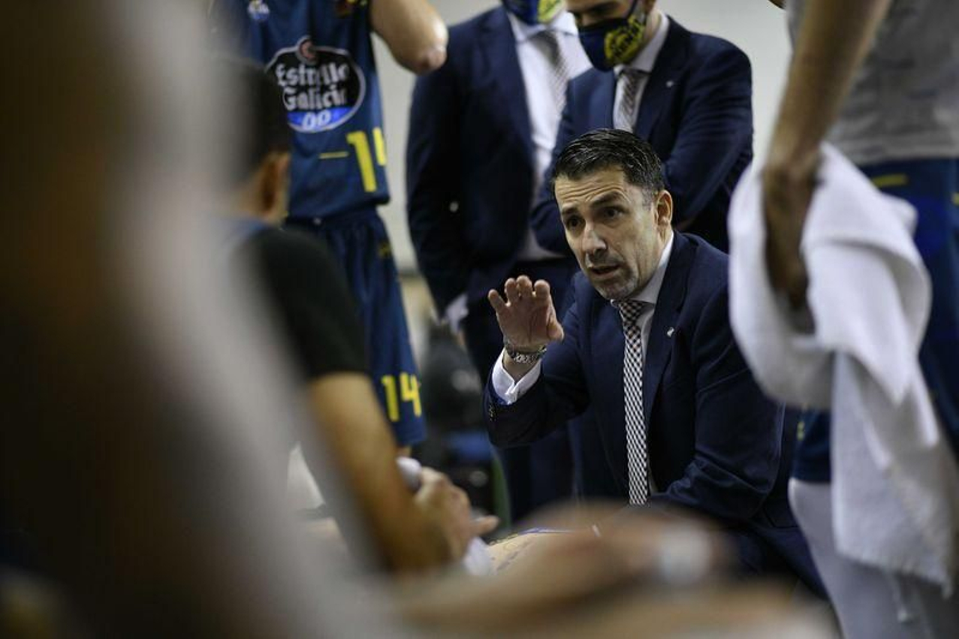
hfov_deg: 23.9
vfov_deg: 16.1
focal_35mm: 85
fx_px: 2264
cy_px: 320
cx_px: 480
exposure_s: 1/640
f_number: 2
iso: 1600
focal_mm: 85
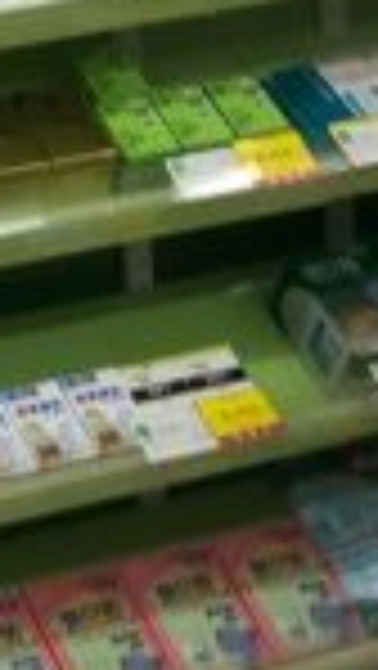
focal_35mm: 143
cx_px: -259
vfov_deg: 14.7
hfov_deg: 8.2
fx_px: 2544
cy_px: -40
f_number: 1.8
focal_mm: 4
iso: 100
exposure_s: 1/100
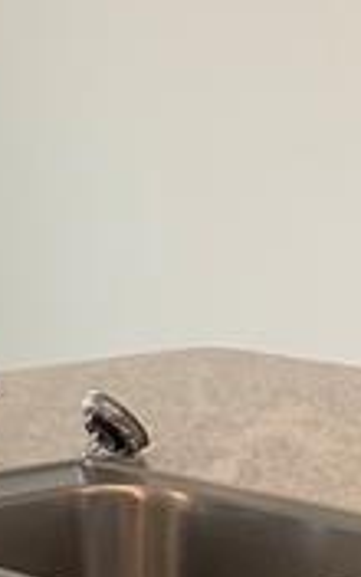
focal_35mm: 160
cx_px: -207
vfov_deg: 13.1
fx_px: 2519
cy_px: 223
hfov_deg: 8.0
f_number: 1.8
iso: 64
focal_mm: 4.25
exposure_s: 1/120
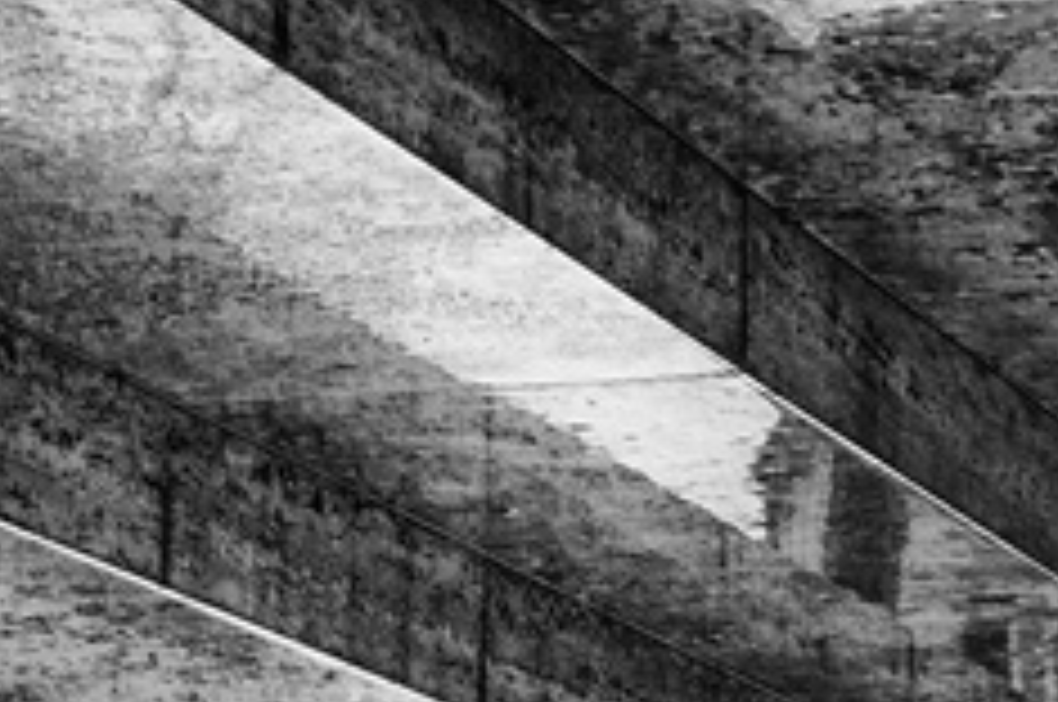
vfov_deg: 5.3
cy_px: -166
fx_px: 7484
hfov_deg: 7.9
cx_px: 1688
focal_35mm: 255
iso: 400
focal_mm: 40
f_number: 9
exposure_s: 1/50
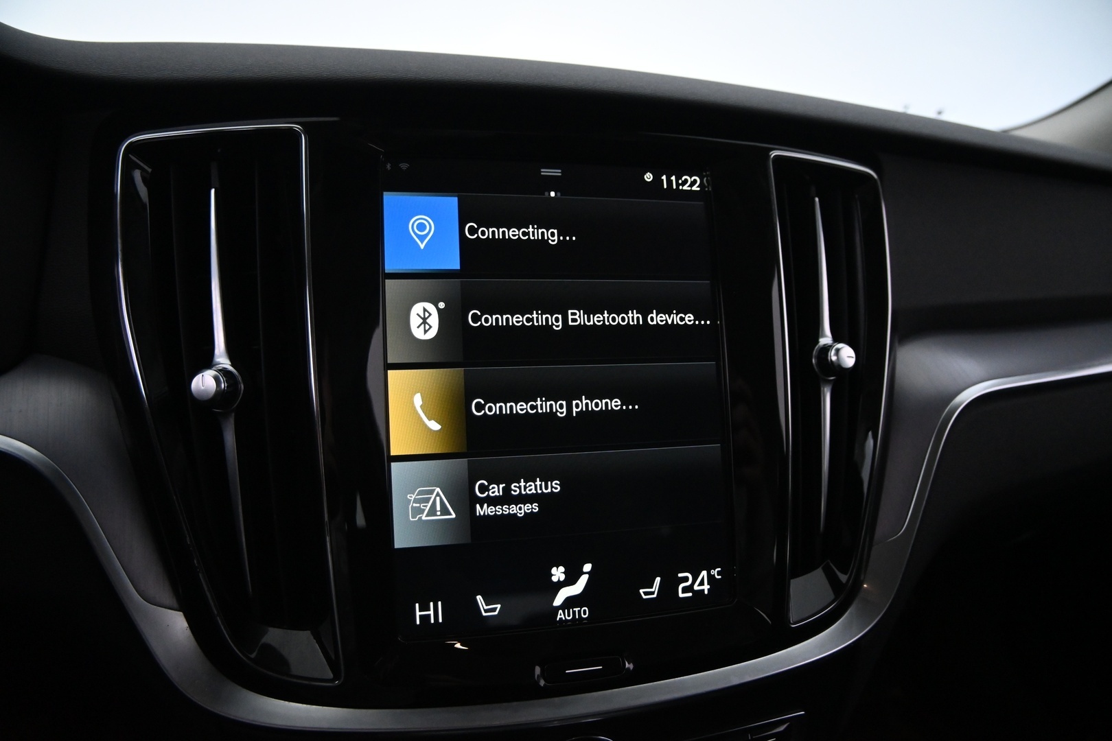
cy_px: 370
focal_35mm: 75
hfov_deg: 27.0
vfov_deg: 18.2
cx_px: 556
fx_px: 2316
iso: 2800
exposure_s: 1/80
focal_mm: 50
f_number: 6.3
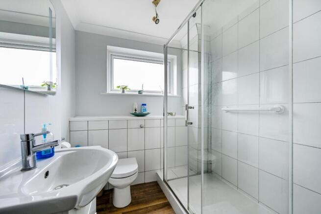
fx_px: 134
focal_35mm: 15
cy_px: 107
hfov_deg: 100.4
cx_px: 160
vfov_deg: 77.4
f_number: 9
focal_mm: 15
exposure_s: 1/1.3
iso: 320
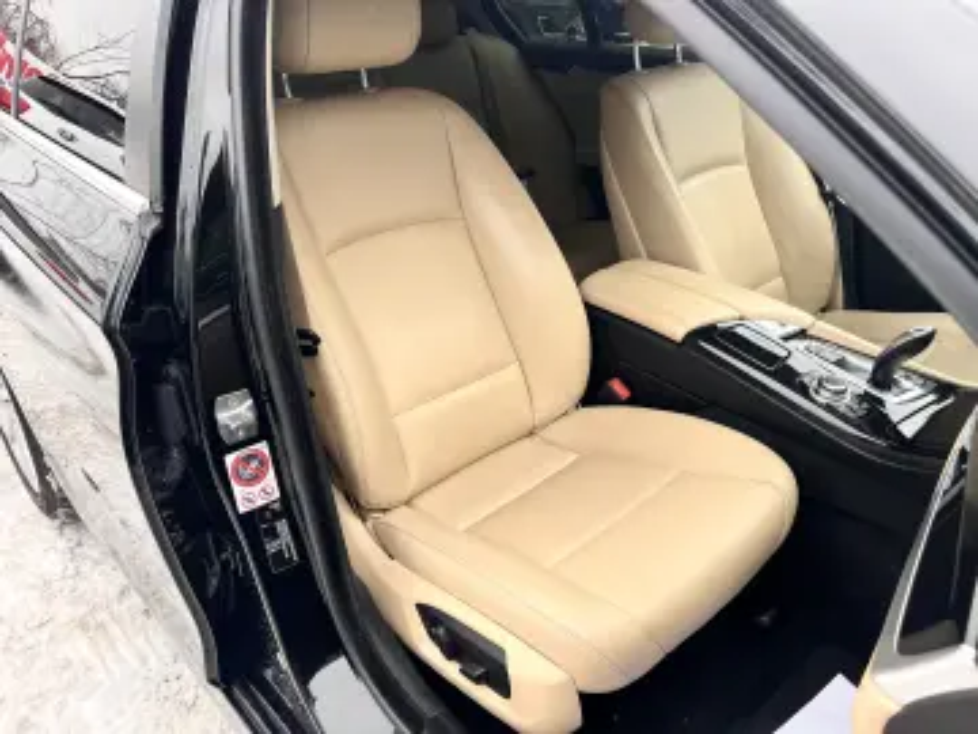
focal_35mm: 26
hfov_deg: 67.3
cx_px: 489
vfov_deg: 53.1
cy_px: 367
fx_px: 735
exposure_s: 1/198
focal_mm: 5.1
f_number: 1.6
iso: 40
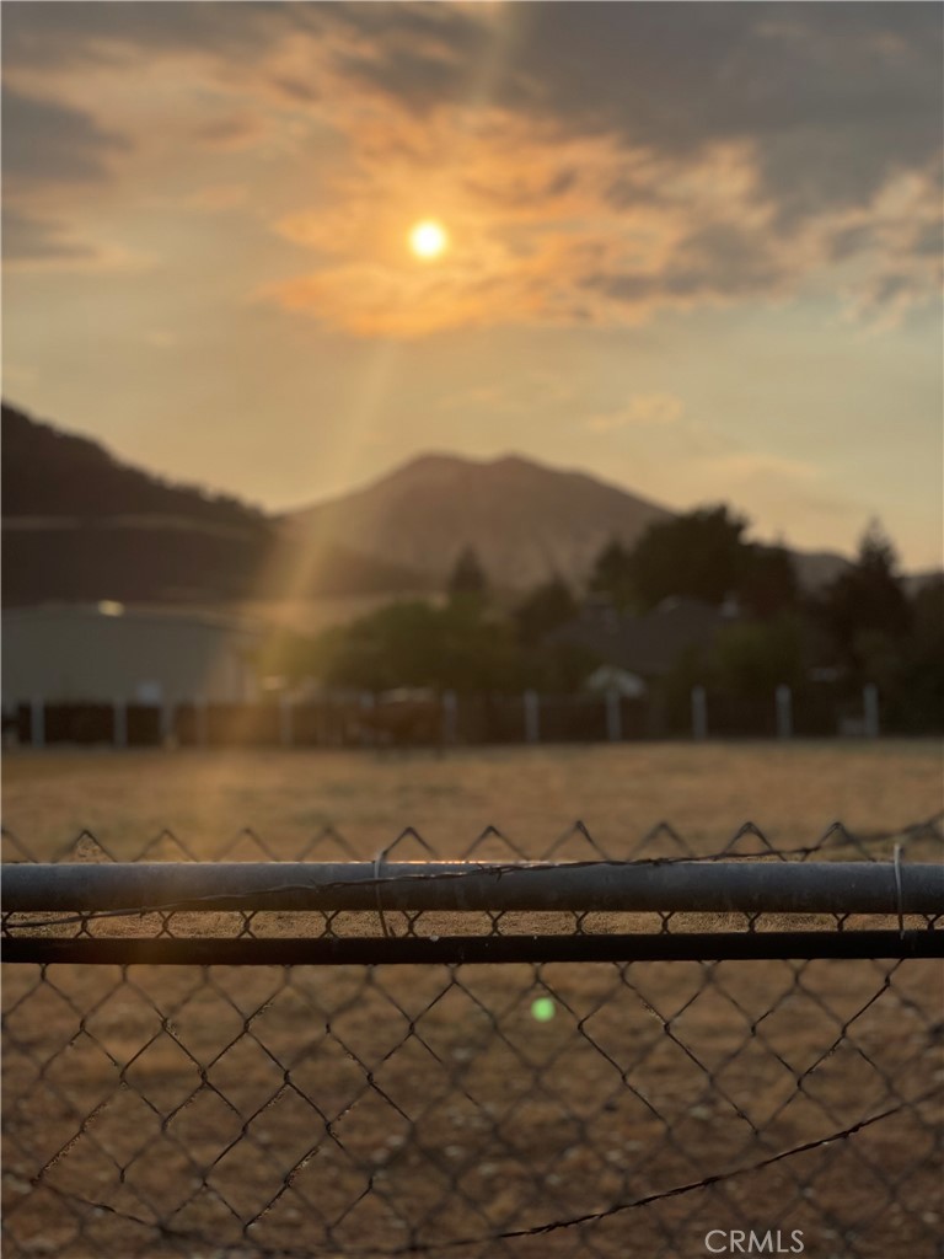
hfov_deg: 28.0
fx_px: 1891
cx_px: 472
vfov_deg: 36.8
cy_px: 630
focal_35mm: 52
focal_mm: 6
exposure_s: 1/4785
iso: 32
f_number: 2
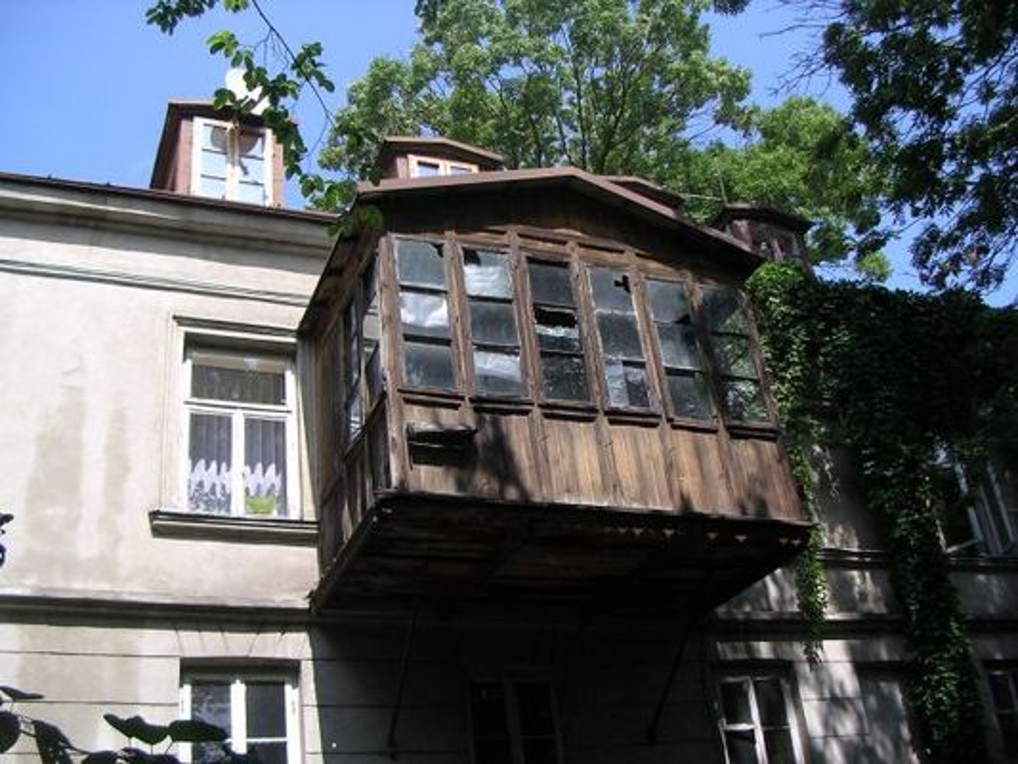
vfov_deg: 37.7
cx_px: 509
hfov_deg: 49.0
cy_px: 382
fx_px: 1118
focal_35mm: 38
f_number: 2.8
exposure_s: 1/558
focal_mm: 5.8
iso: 100
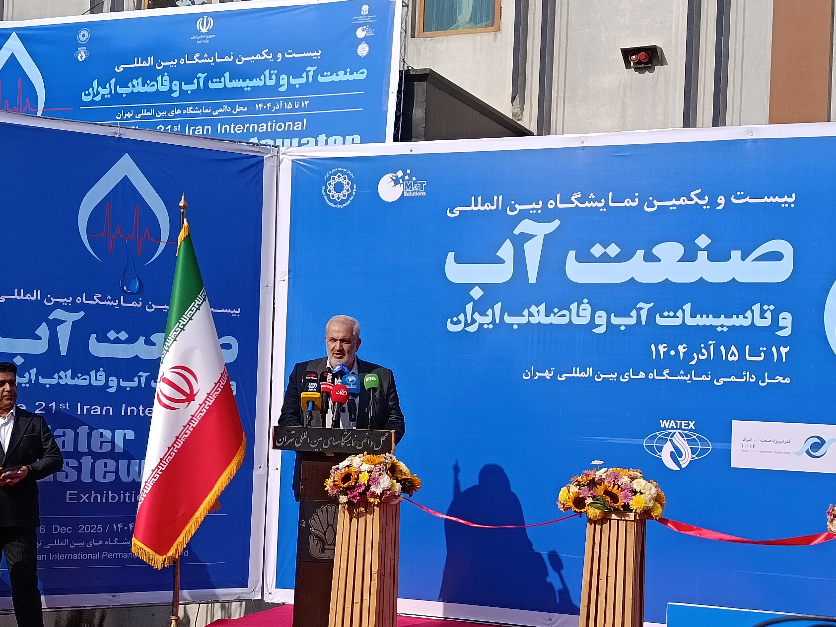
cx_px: 464
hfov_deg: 33.7
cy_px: 362
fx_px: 1377
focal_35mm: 57
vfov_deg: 25.6
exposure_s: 1/737
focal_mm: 5.24
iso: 53
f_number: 1.7
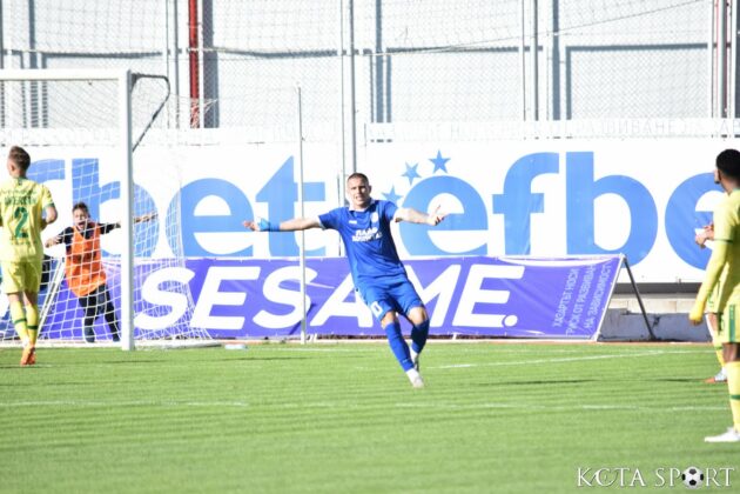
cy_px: 247
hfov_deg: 4.6
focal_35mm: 450
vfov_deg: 3.1
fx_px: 9249
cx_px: 370
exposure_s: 1/800
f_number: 5.6
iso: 400
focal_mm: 300
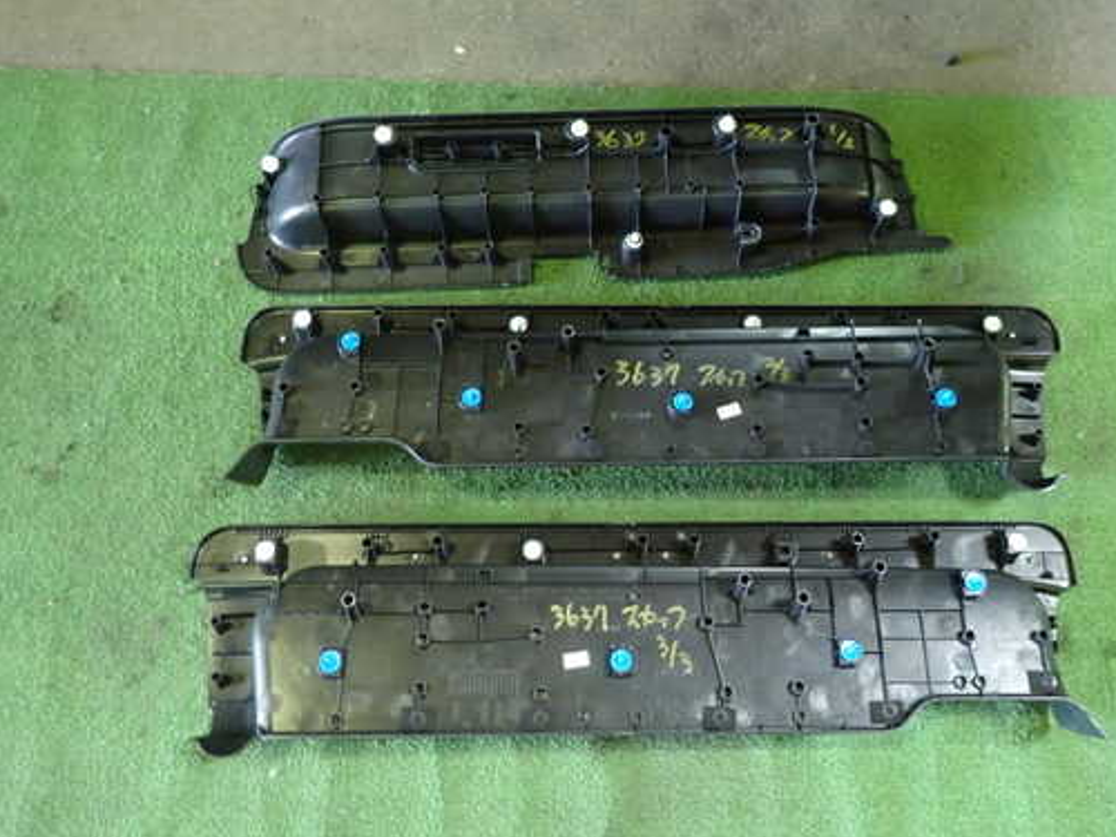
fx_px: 967
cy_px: 411
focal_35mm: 30
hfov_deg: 59.7
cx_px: 632
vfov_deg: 46.8
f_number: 2
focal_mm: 4.5
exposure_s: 1/30
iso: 640
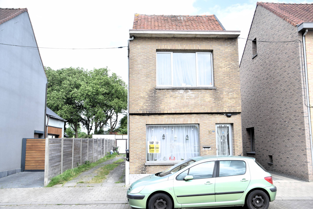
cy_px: 104
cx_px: 156
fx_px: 287
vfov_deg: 40.0
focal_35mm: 33
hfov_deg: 57.2
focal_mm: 22
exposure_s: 1/640
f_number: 5
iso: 400
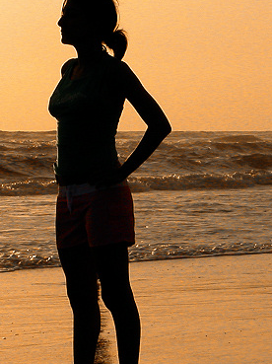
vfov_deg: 10.4
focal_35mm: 191
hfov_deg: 7.7
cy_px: 130
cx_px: -12
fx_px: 2005
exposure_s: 1/893
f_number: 7.9
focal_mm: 22.3
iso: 100
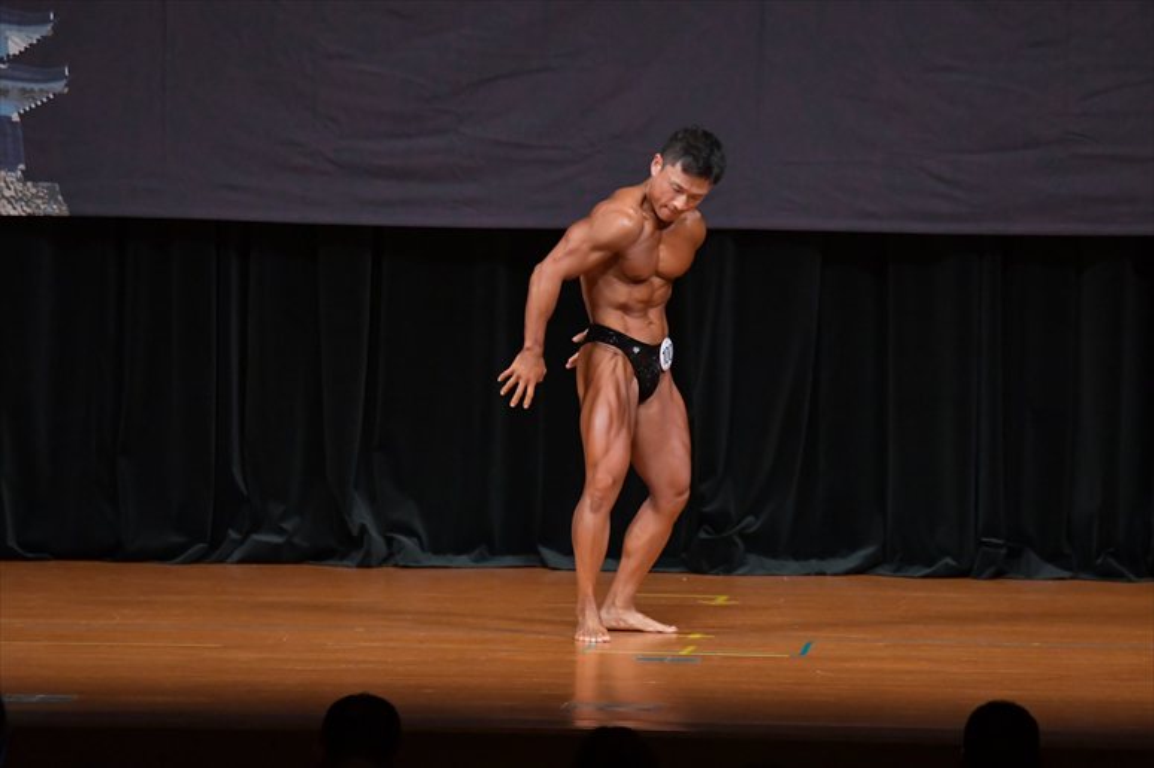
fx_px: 8170
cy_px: 384
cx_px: 577
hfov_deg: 8.1
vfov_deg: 5.4
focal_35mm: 255
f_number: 5.6
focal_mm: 170
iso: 4000
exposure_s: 1/400
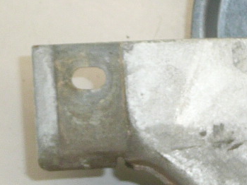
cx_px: 333
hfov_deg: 14.2
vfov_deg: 11.2
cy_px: 167
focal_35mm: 132
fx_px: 942
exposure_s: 1/80
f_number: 3.3
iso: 100
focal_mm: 4.6
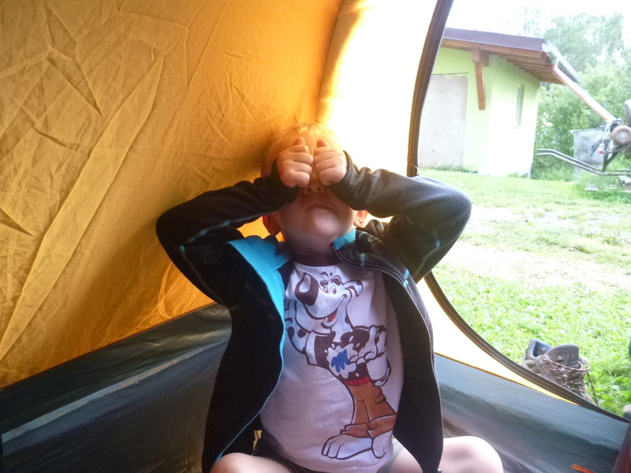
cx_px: 316
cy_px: 236
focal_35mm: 25
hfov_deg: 69.4
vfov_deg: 54.9
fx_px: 456
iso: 400
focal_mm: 4.5
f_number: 3.1
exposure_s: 1/60
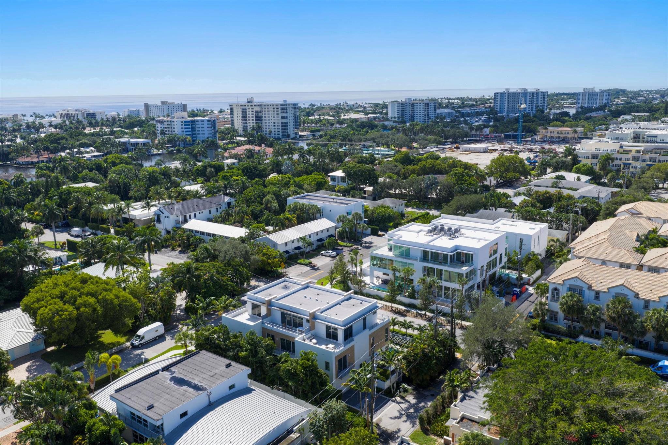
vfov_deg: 46.4
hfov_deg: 65.5
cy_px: 222
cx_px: 334
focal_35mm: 28
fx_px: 519
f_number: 5
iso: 100
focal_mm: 14.45
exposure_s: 1/240
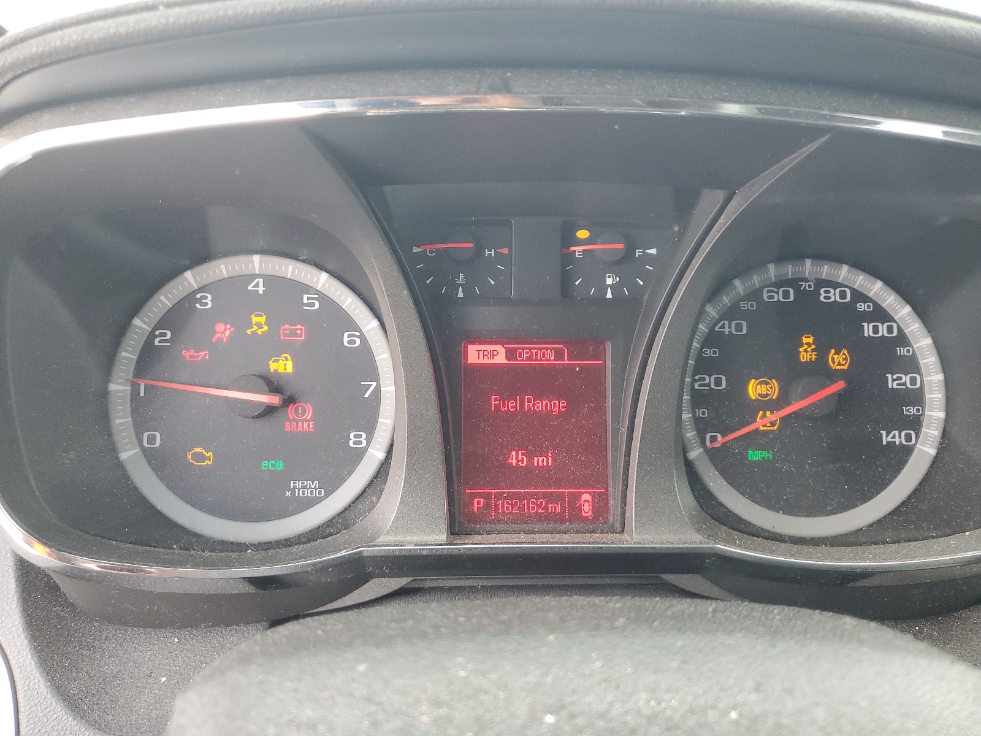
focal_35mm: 26
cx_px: 490
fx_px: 737
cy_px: 368
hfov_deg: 67.3
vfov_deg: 53.1
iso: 93
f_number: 1.5
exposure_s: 1/120
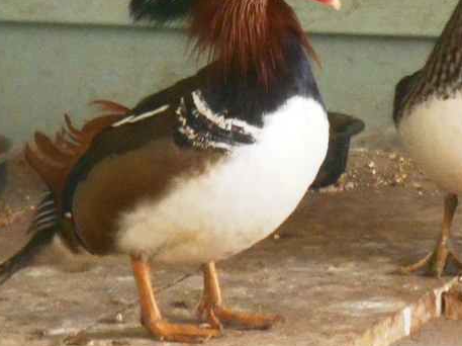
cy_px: 109
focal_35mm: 255
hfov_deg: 7.8
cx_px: 312
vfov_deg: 5.8
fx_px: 3401
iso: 360
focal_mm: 32.9
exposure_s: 1/30
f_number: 6.4
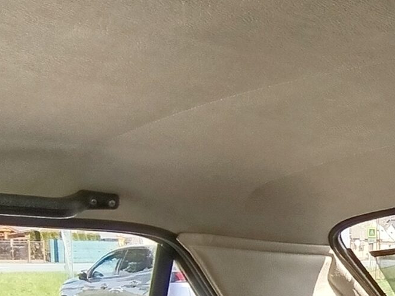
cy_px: 312
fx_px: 707
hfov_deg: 25.7
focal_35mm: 62
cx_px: 542
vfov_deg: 22.5
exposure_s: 1/121
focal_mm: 1.65
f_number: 2.2
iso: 50
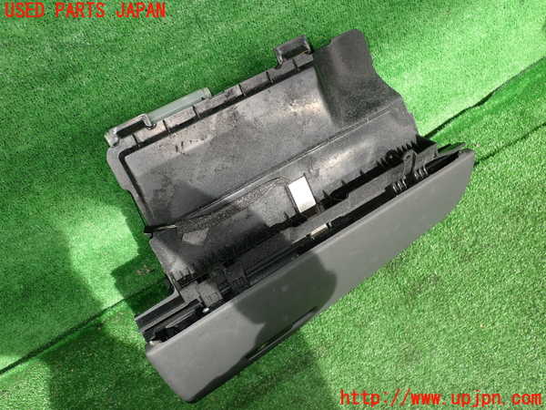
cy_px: 205
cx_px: 273
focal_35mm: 30
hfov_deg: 60.0
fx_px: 473
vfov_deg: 46.8
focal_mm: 5.4
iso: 100
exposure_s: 1/200
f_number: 3.2
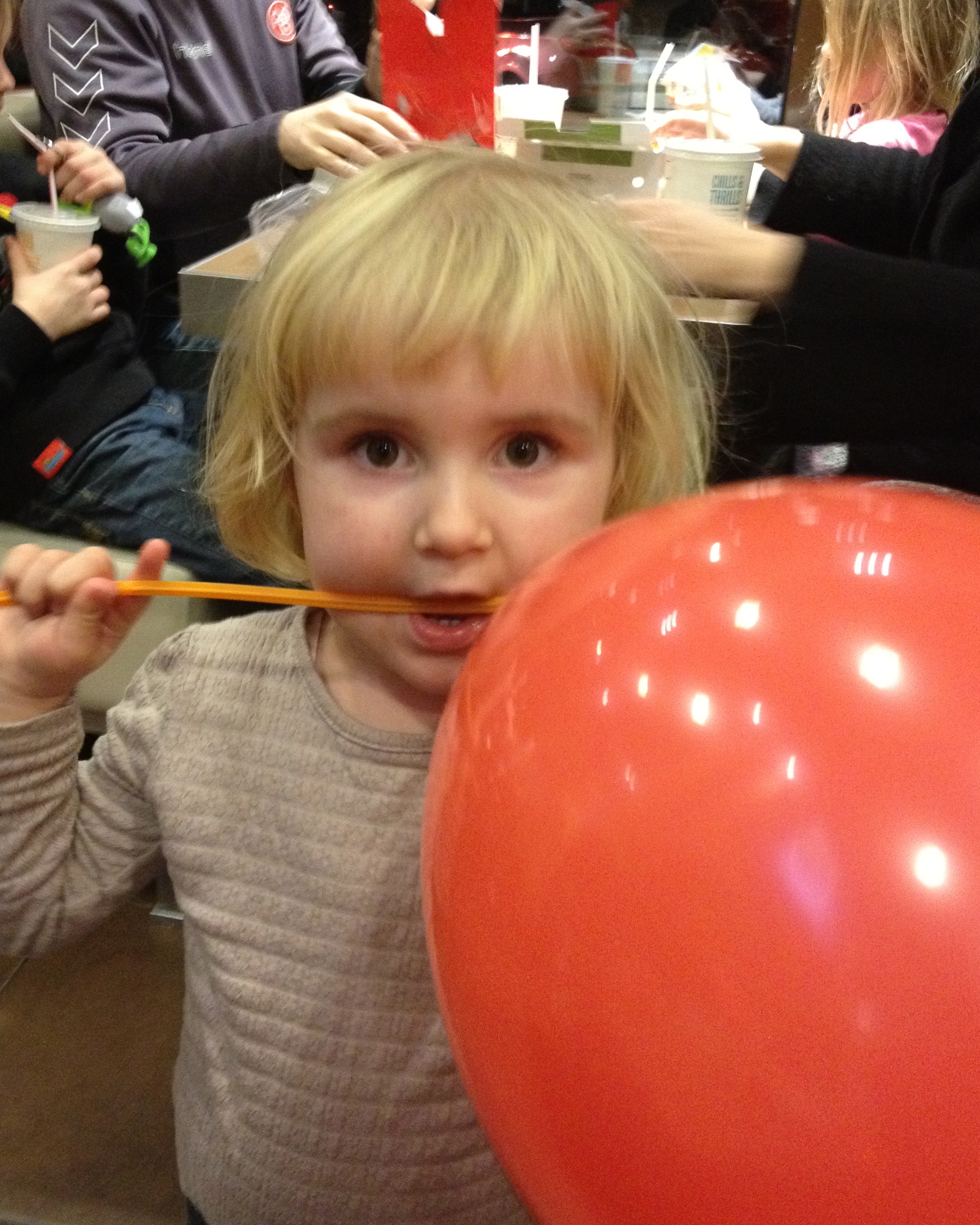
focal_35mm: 41
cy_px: 549
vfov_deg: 44.7
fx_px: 1486
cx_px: 460
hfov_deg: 36.5
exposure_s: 1/20
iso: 400
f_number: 2.4
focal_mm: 4.28
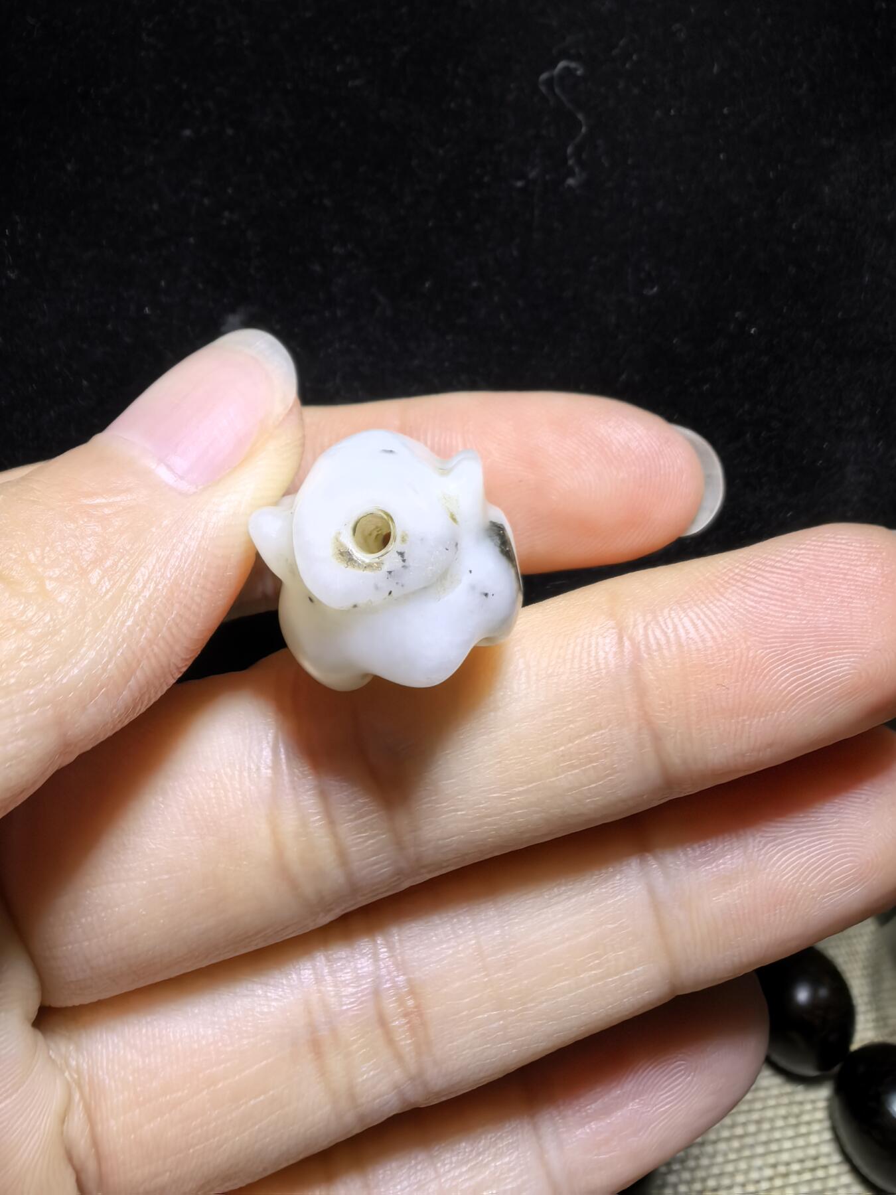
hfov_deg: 51.4
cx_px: 448
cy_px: 598
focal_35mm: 27
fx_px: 932
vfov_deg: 65.3
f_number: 2.2
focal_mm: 1.95
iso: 50
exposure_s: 1/100
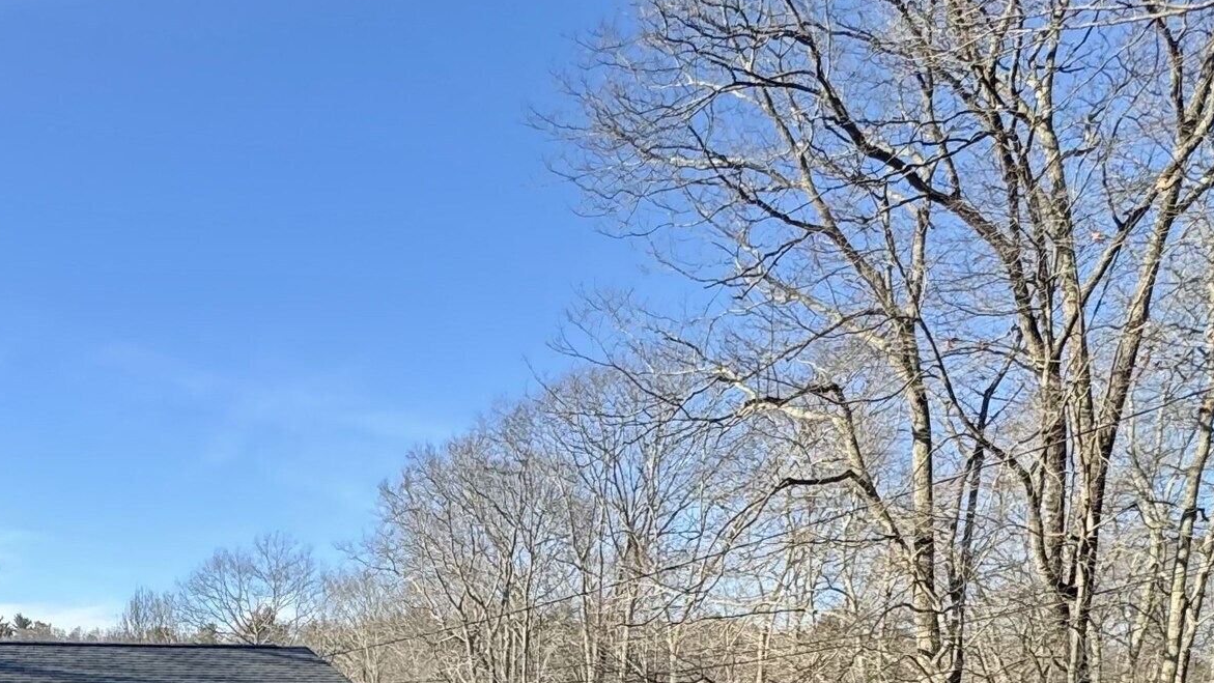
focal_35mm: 40
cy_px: 1006
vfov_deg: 23.9
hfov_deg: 47.6
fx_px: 1288
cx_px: 237
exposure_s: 1/565
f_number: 2.2
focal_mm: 2.22
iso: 50
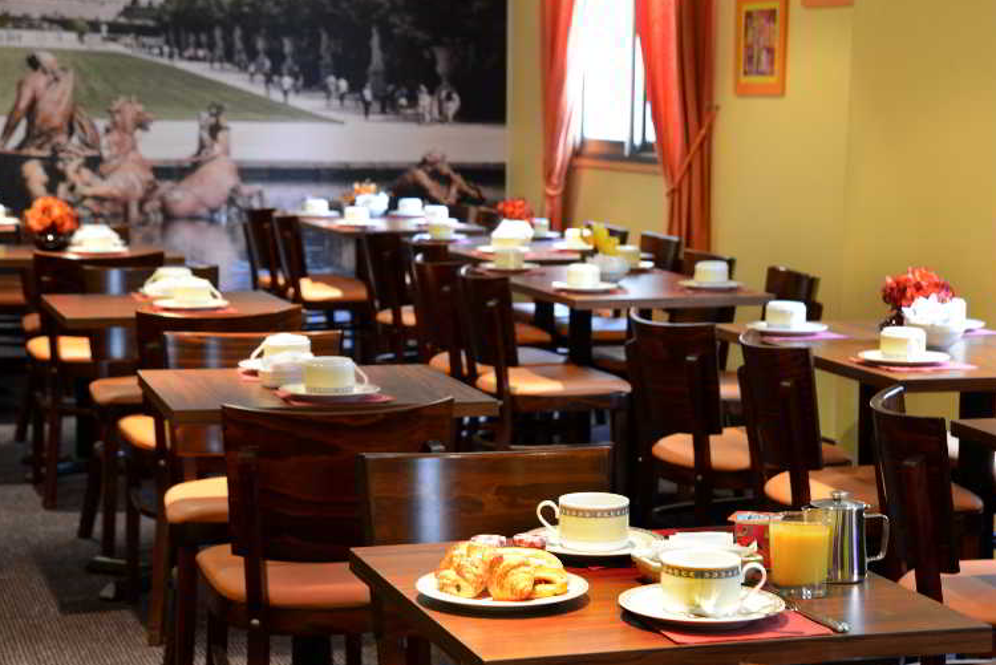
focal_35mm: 80
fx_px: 2215
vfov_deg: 17.1
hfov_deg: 25.3
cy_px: 338
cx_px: 503
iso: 400
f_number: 11
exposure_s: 1.6
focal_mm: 75
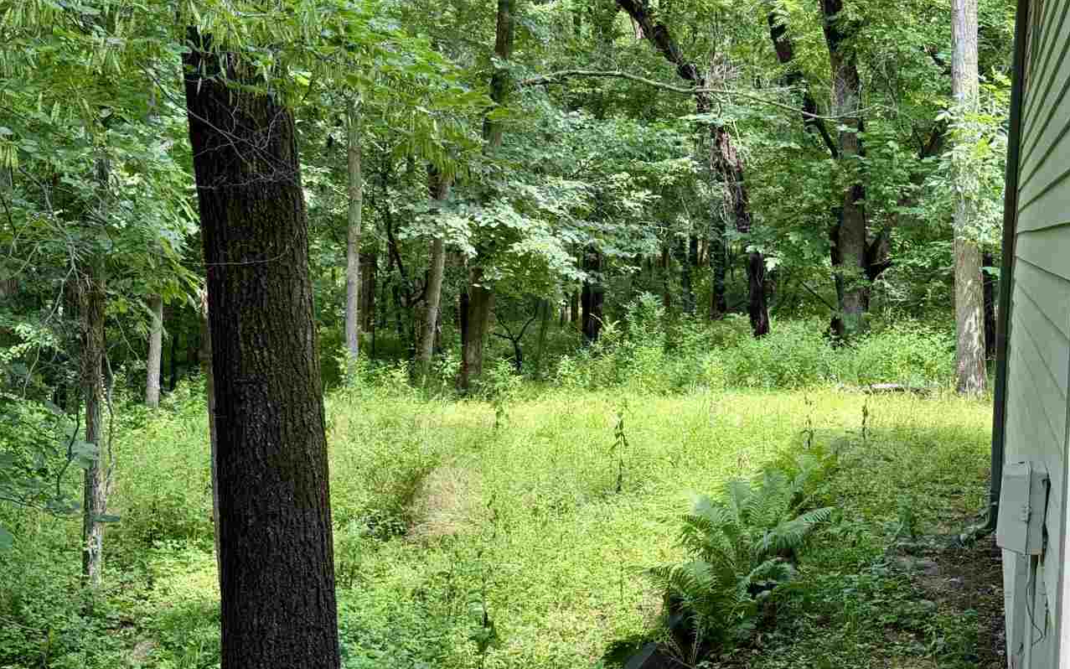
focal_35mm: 51
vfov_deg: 25.3
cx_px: 535
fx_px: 1487
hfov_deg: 39.6
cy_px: 320
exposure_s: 1/337
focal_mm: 6.76
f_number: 1.78
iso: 64
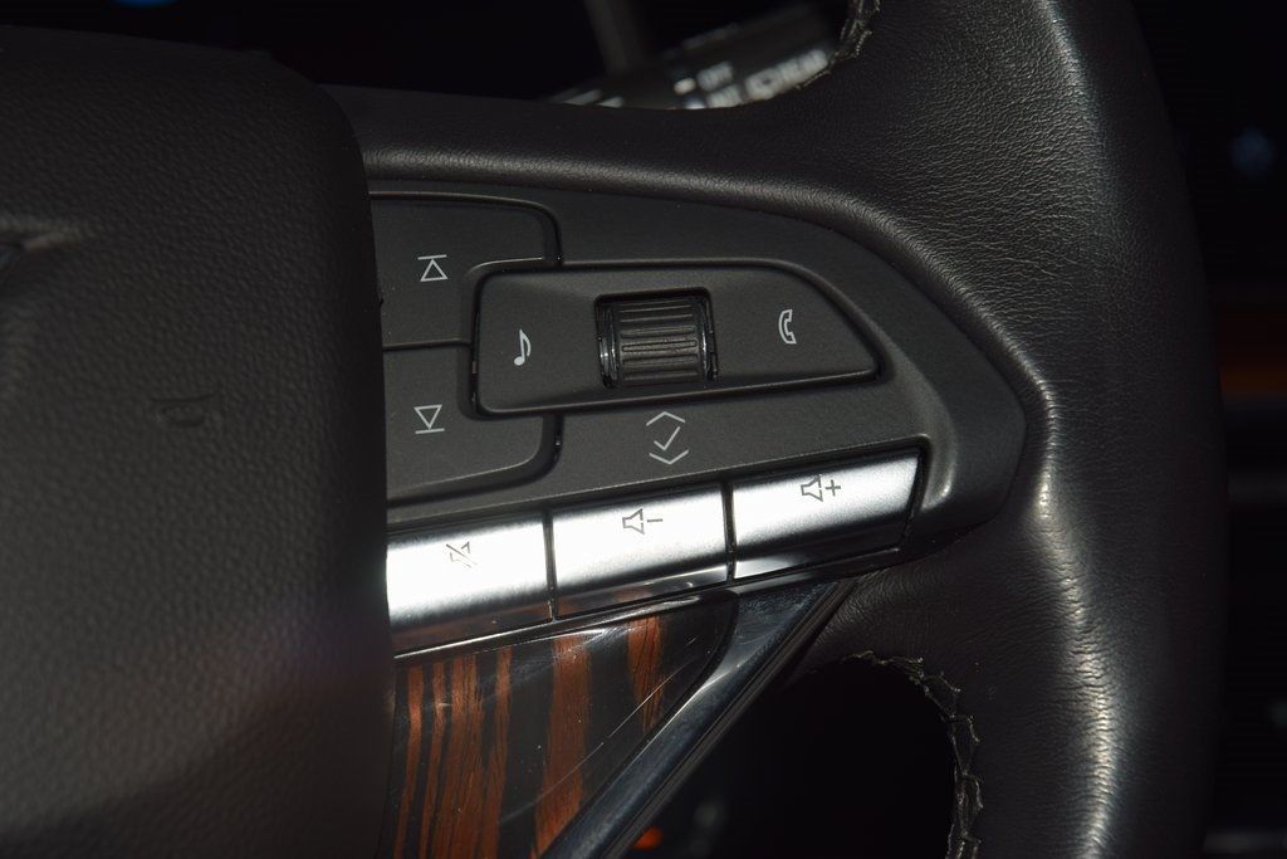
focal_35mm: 105
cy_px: 430
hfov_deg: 19.5
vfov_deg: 13.0
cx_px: 644
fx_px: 3754
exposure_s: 1/125
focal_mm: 70
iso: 100
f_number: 8
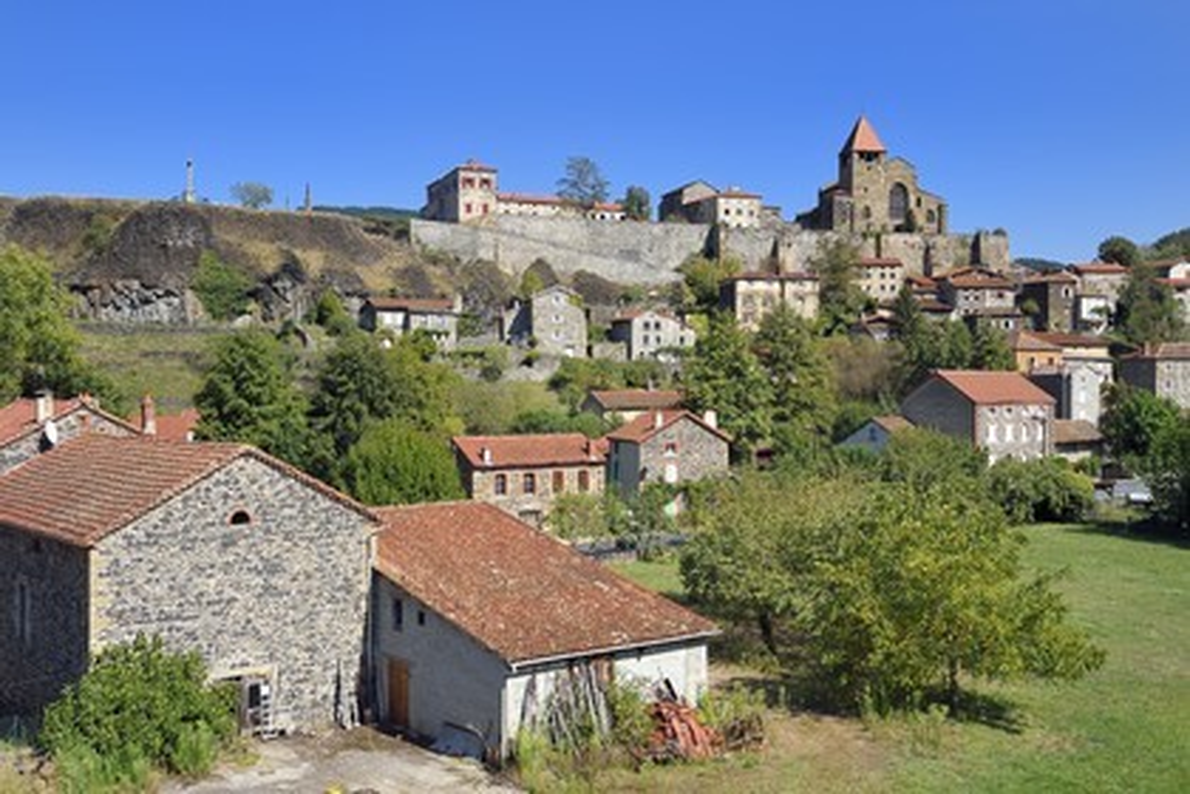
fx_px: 1388
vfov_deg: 31.9
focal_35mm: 42
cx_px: 595
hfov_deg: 46.4
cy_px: 397
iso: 200
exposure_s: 1/250
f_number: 11
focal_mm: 42
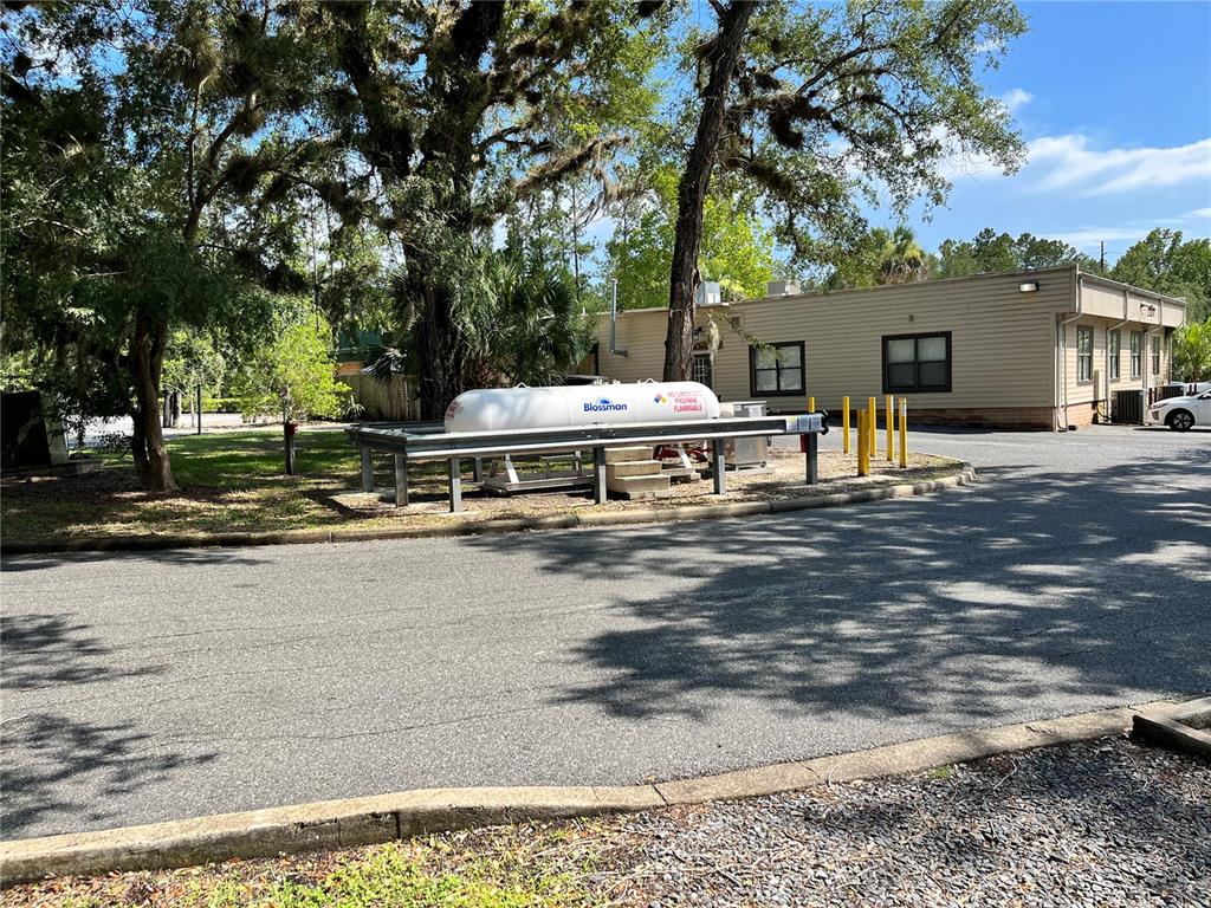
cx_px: 606
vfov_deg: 53.1
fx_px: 910
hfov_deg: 67.3
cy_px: 454
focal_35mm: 26
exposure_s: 1/1802
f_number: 1.6
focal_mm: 5.1
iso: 50
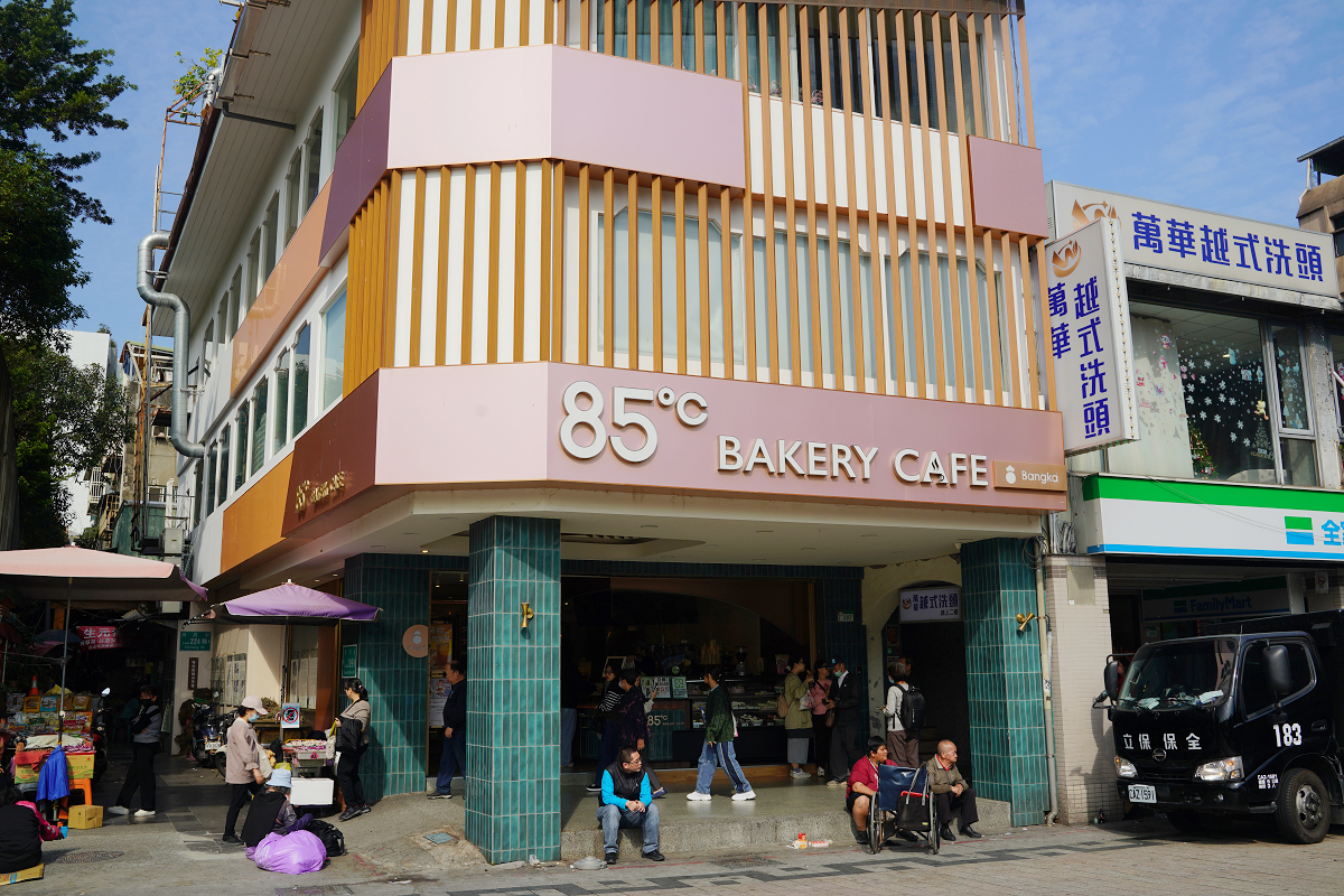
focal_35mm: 31
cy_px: 448
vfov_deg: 42.3
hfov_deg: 60.3
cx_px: 672
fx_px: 1157
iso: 100
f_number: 10
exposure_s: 1/160
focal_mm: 31
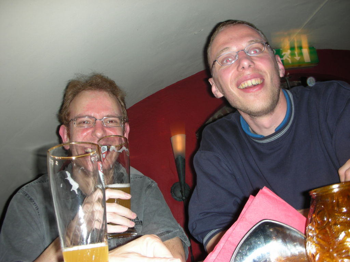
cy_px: 131
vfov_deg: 40.7
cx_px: 175
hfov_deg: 52.6
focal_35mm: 35
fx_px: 354
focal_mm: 5.8
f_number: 3
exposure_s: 1/60.1
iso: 50
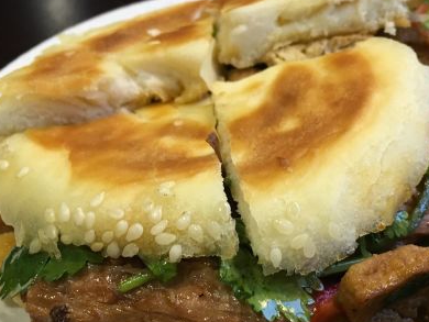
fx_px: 645
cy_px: 236
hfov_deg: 36.6
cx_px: 264
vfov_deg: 27.7
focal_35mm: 52
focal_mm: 4.15
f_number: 2.2
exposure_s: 1/17
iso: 64
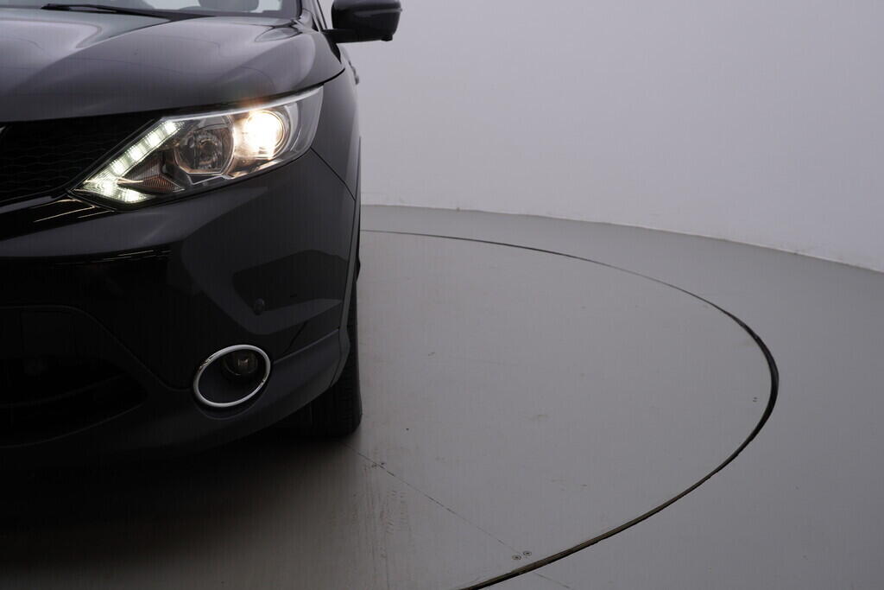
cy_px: 295
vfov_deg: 36.9
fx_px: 884
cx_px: 442
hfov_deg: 53.1
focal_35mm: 36
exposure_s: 1/125
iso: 125
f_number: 5
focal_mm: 24
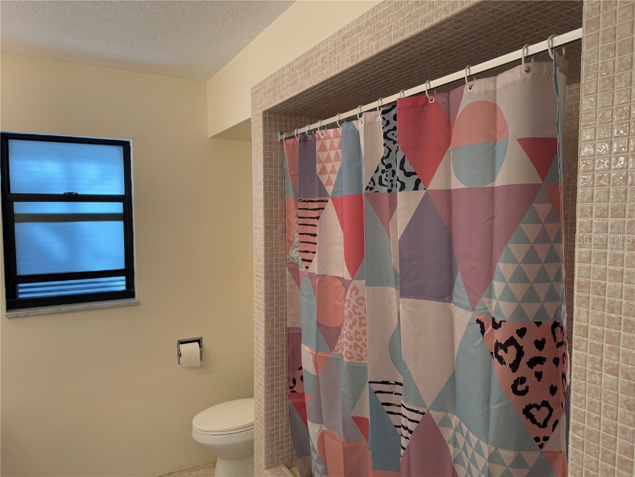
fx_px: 440
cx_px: 318
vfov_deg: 56.8
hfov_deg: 71.6
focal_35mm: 24
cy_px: 238
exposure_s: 1/60
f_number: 1.78
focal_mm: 6.76
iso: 160
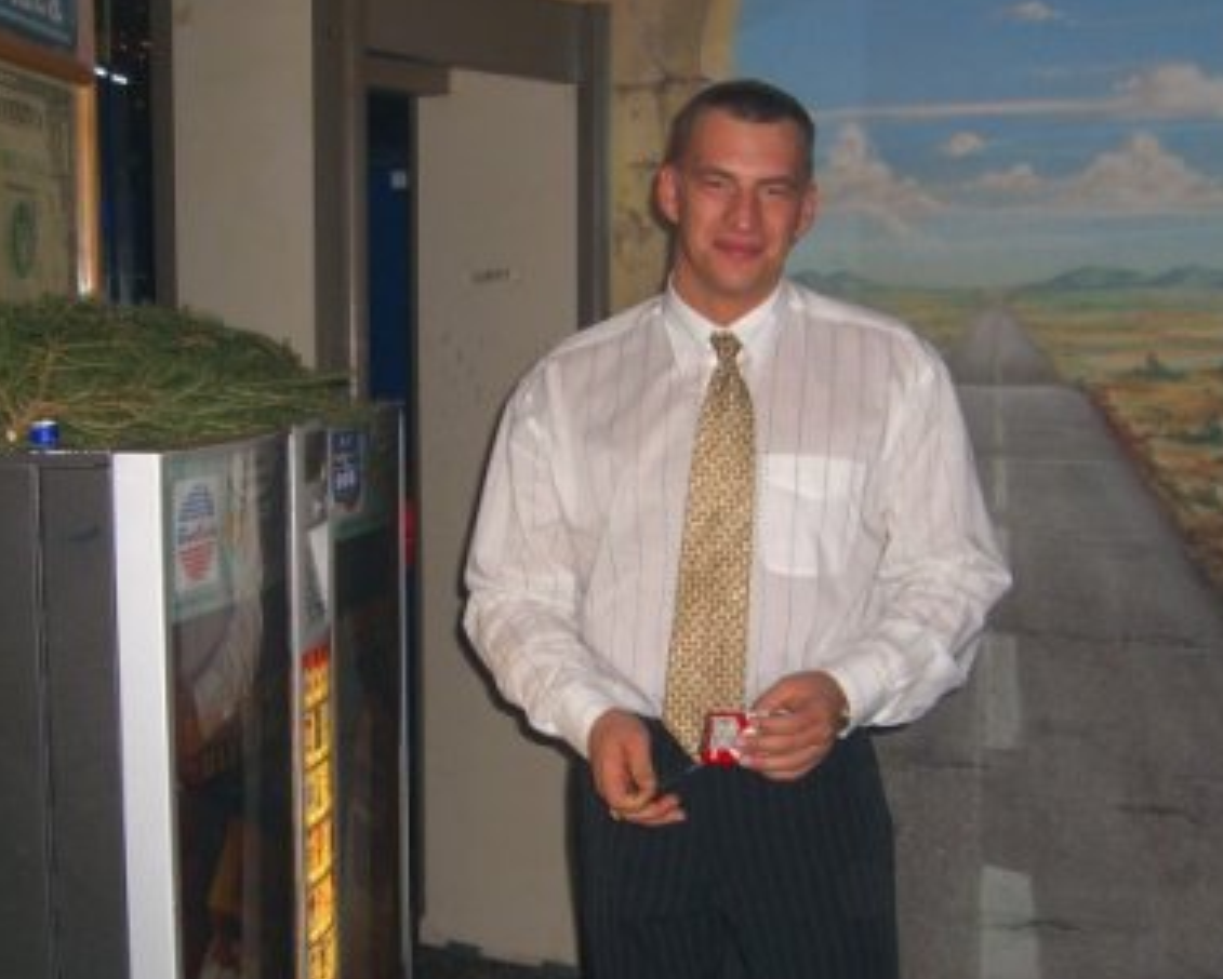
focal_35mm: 59
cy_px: 619
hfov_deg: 31.9
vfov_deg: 25.7
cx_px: 574
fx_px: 2137
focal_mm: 7.9
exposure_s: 1/60
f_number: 2.8
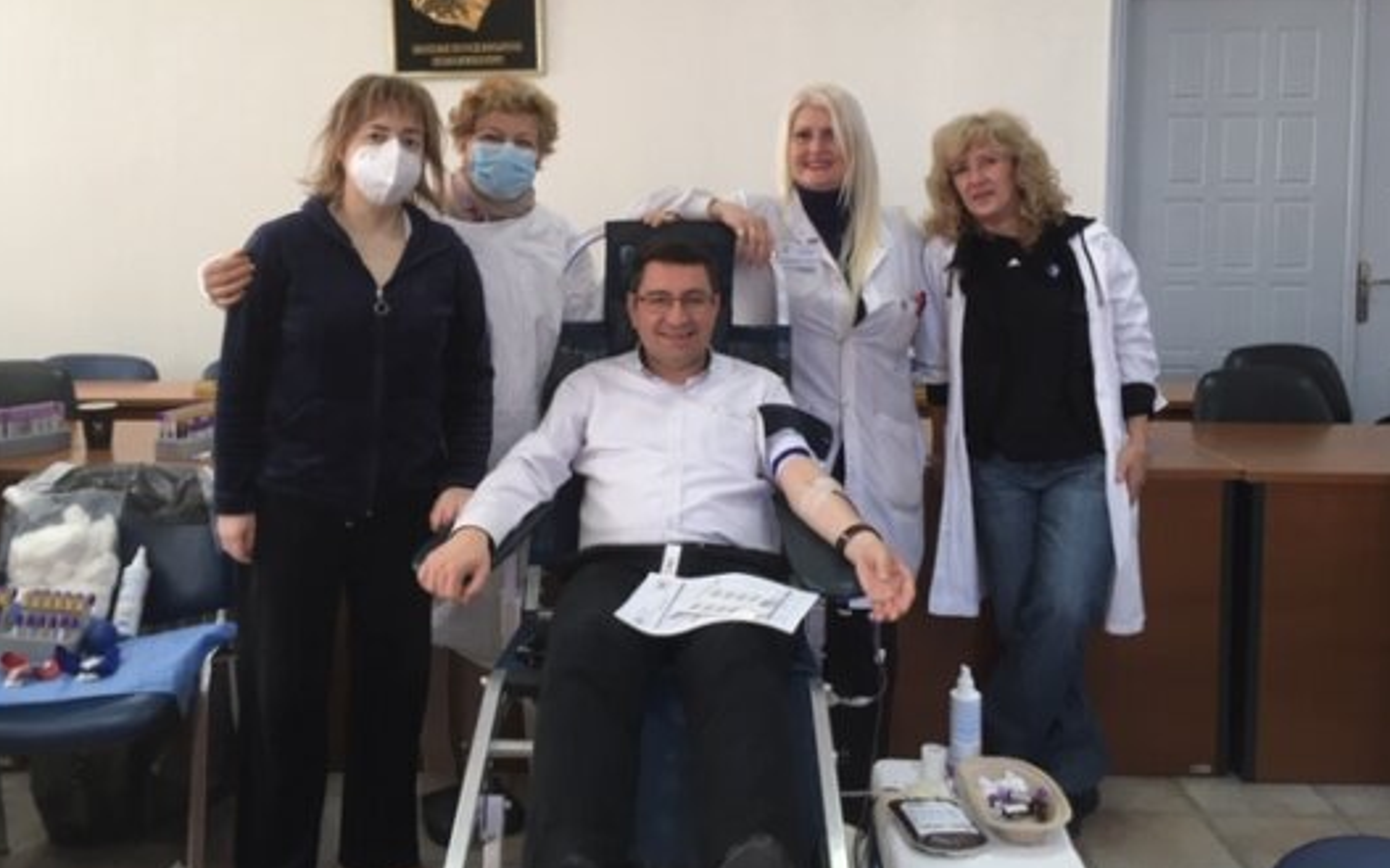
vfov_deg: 35.9
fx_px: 1325
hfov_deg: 55.2
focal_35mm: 35
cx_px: 609
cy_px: 293
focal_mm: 4.15
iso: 80
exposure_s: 1/33
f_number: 2.2
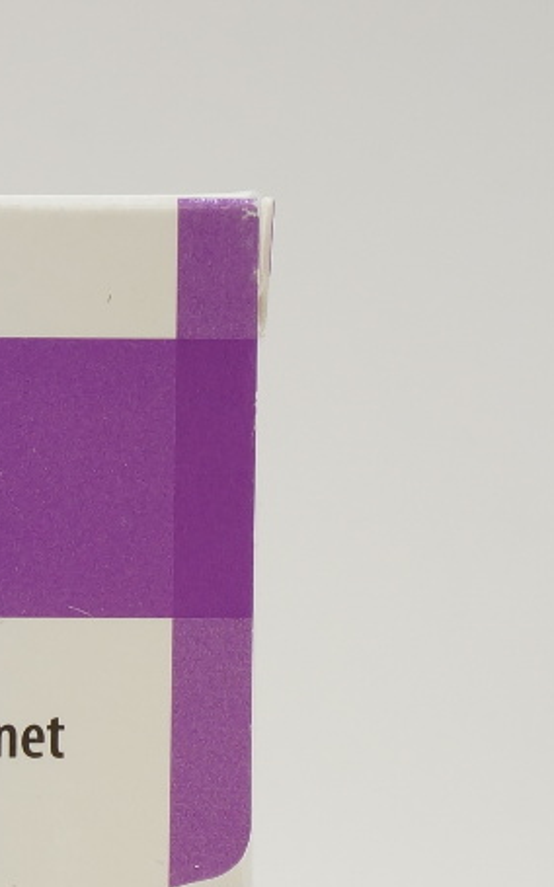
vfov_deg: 13.1
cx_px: -308
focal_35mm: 156
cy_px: 1021
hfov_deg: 8.2
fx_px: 3767
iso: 400
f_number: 7.1
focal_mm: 29
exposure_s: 1/50
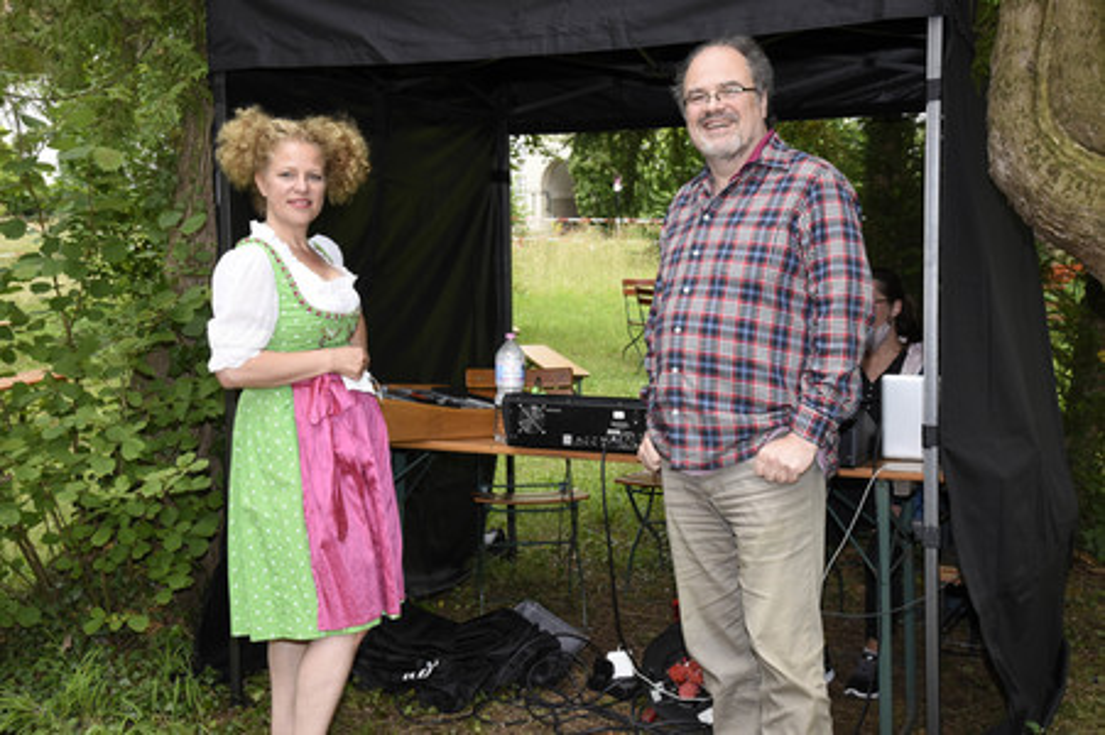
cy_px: 368
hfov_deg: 41.1
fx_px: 1472
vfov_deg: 28.0
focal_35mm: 48
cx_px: 552
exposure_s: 1/160
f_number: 11
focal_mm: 48
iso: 2000
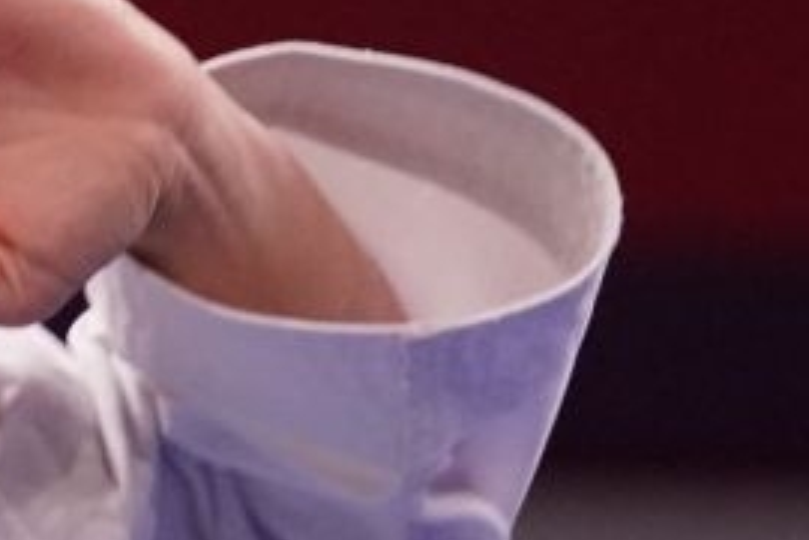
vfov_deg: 0.8
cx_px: -701
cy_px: 1260
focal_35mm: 1666
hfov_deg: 1.2
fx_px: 37436
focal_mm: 250
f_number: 5.6
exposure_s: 1/500
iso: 5000
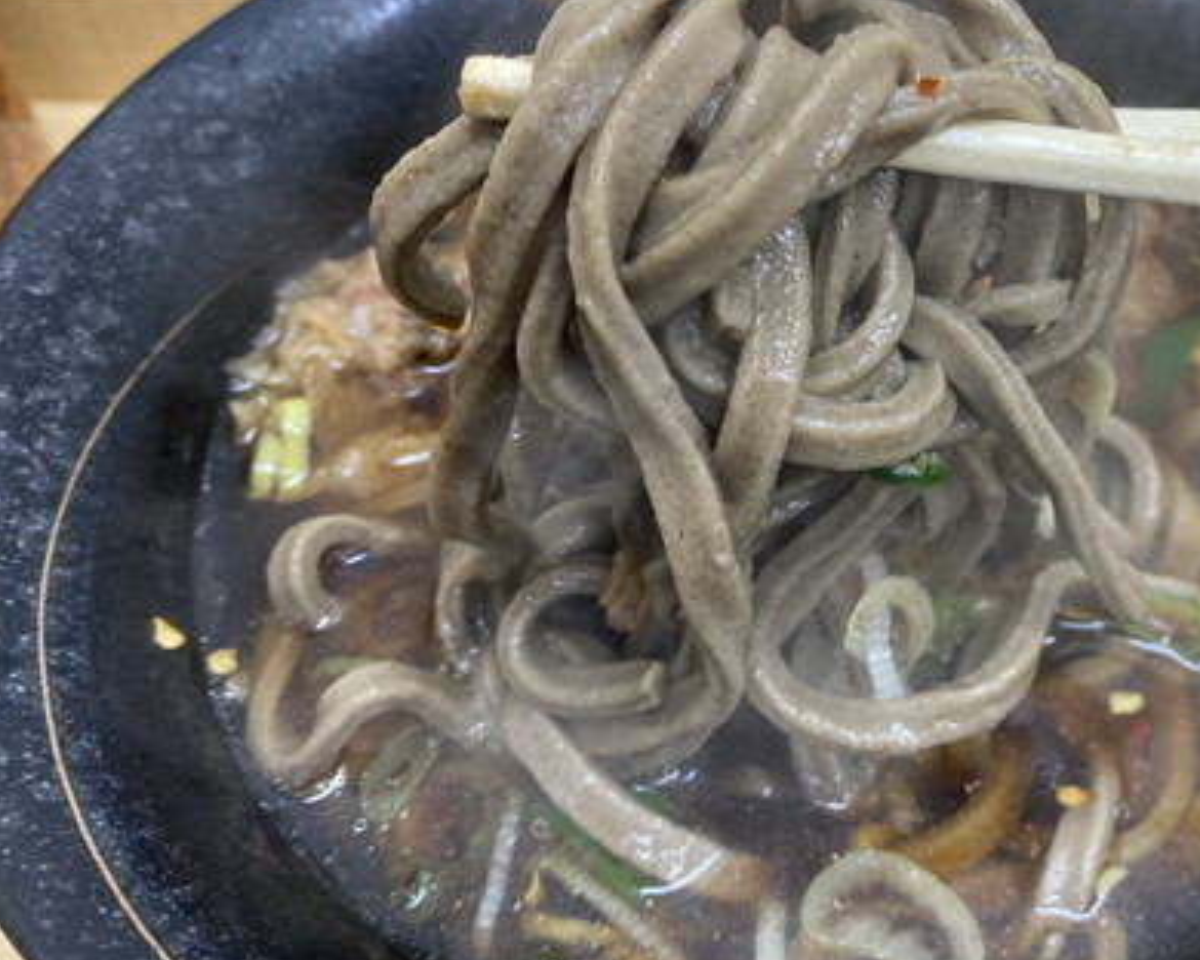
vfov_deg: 37.2
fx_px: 1421
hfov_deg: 43.9
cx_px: 932
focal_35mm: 40
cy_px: 378
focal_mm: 4.25
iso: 64
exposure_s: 1/100
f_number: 1.8
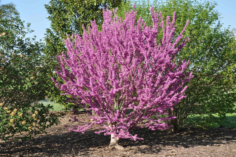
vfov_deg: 23.7
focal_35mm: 57
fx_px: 373
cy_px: 78
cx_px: 118
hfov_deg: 35.1
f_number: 8
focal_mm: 38
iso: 200
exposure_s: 1/250
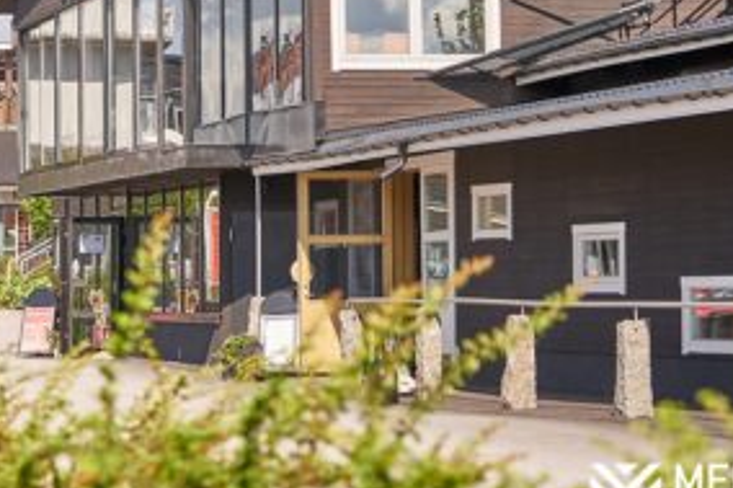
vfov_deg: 9.2
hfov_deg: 13.8
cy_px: 70
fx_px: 3012
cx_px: 93
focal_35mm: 148
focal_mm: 70
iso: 320
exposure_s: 1/2000
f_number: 4
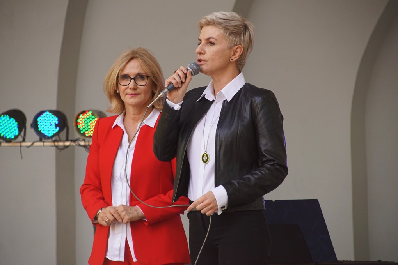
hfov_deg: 9.8
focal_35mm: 210
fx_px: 2321
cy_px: 132
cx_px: 199
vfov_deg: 6.5
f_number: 5.6
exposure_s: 1/250
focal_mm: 140
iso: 640
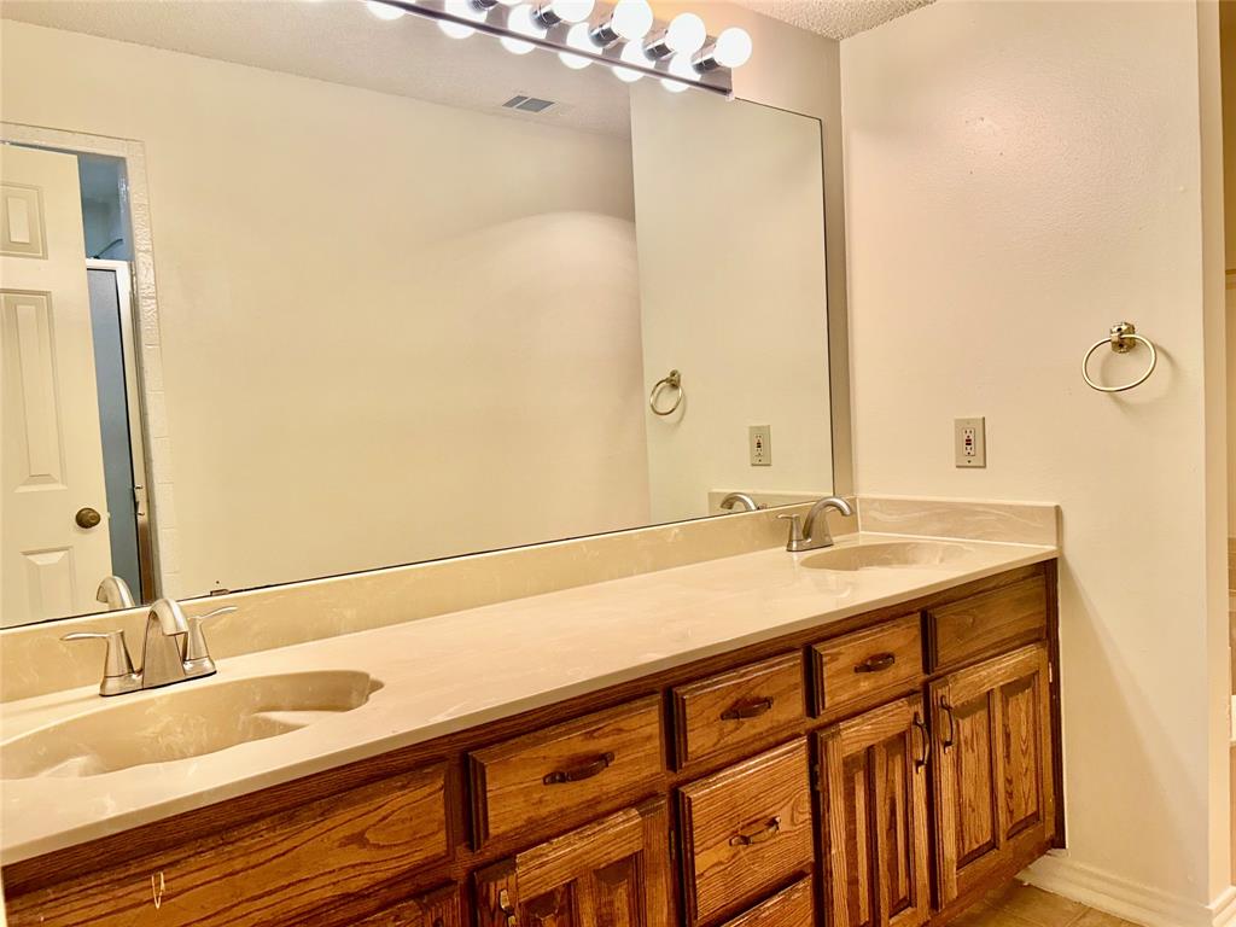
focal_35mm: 26
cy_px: 464
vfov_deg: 53.1
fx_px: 928
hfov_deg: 67.3
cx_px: 618
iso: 64
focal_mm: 5.7
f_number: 1.5
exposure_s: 1/120
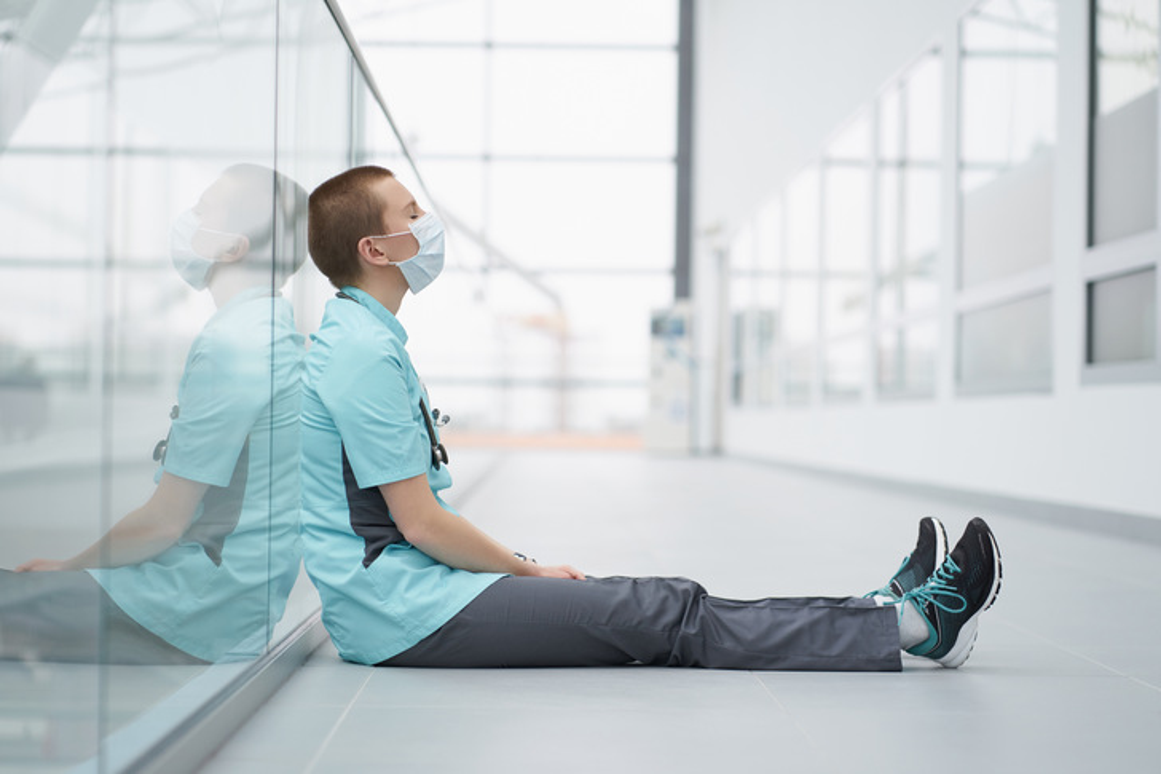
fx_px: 2740
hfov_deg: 23.9
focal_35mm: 85
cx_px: 580
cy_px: 387
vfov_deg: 16.1
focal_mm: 85
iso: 200
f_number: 2.8
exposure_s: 1/125
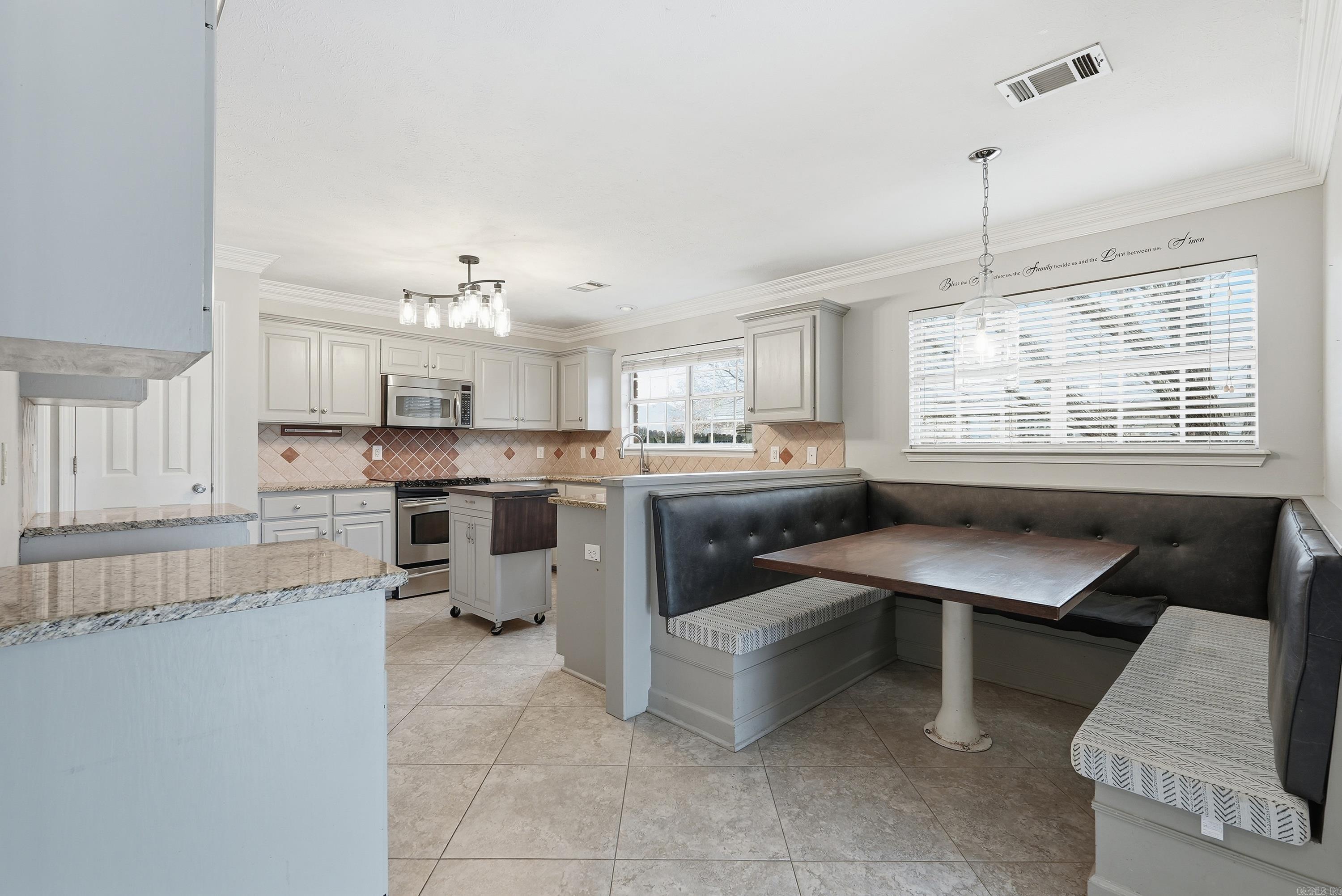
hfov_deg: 96.7
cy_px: 448
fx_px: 597
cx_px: 671
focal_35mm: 16
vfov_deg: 73.8
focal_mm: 16
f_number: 9
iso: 250
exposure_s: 1/40
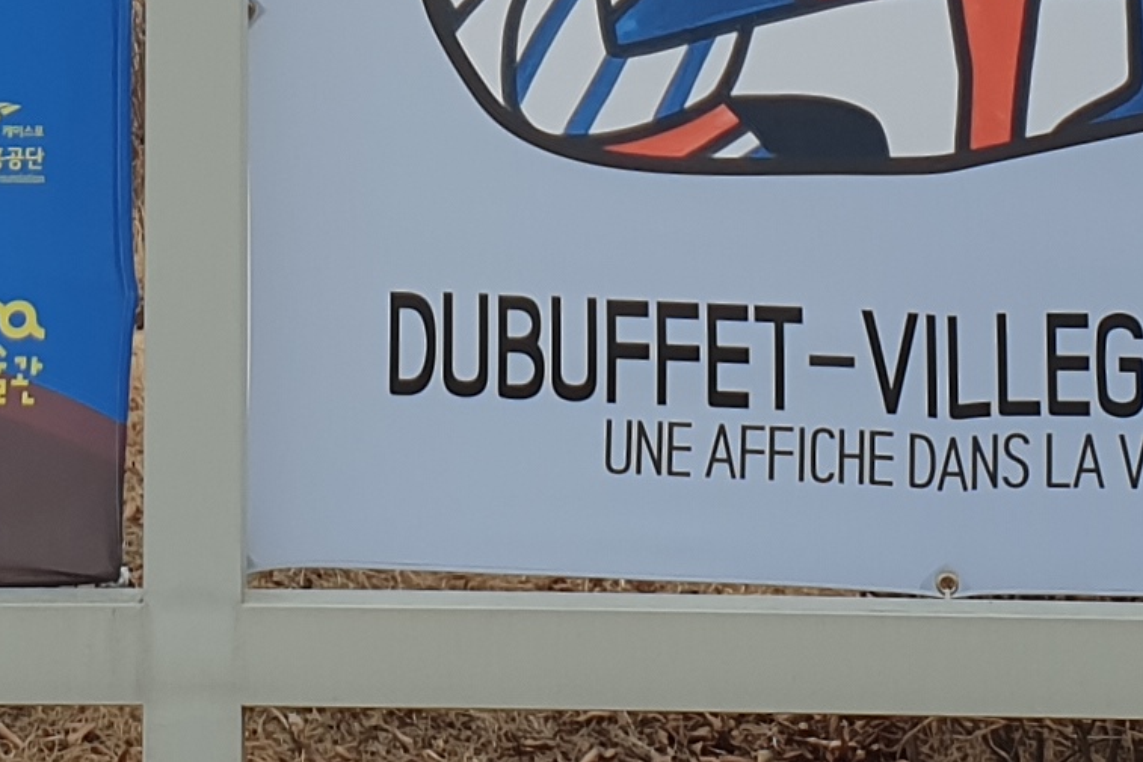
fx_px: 4573
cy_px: -444
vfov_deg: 9.2
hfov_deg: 14.2
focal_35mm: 144
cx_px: 325
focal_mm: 4.3
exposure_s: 1/120
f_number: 2.4
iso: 50
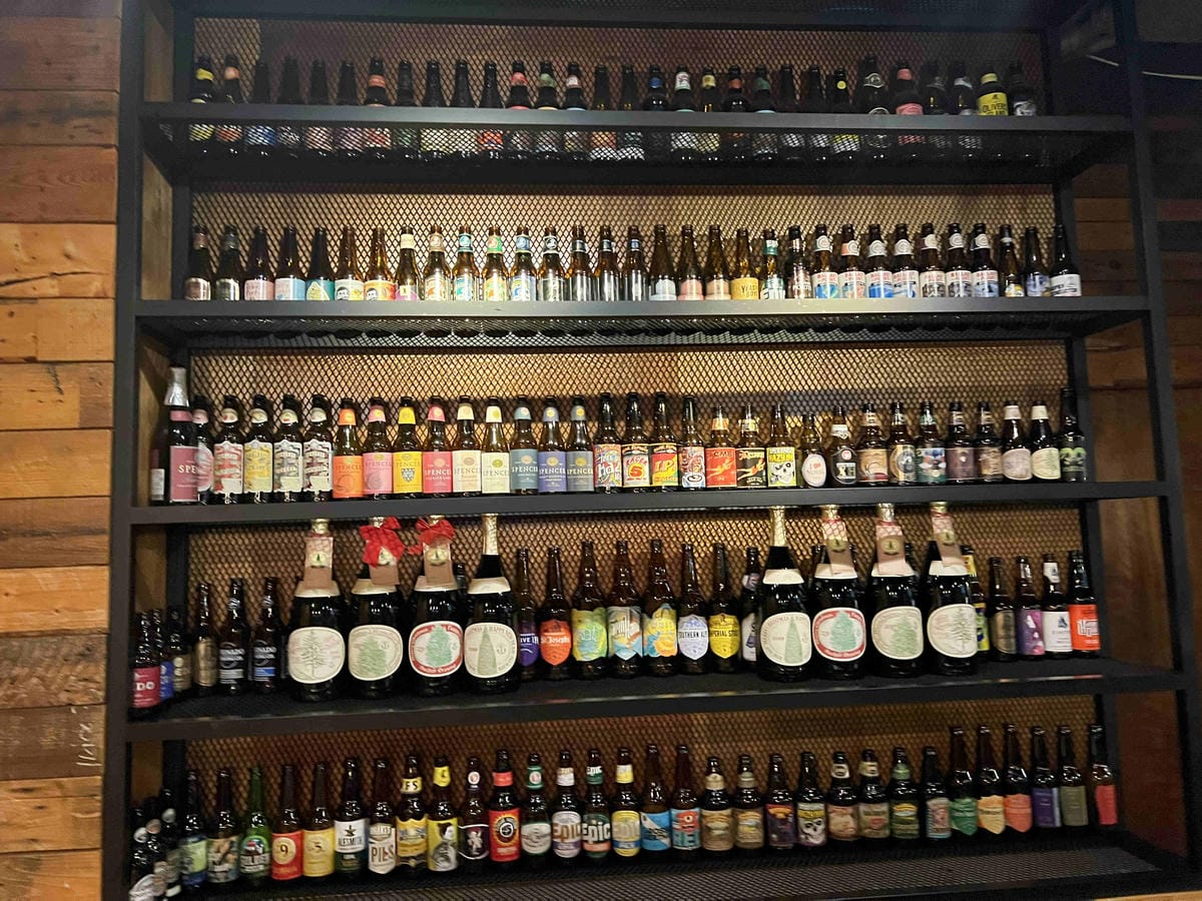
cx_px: 601
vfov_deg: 53.1
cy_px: 450
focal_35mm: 26
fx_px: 903
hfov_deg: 67.3
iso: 500
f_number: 1.5
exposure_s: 1/40
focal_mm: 5.7
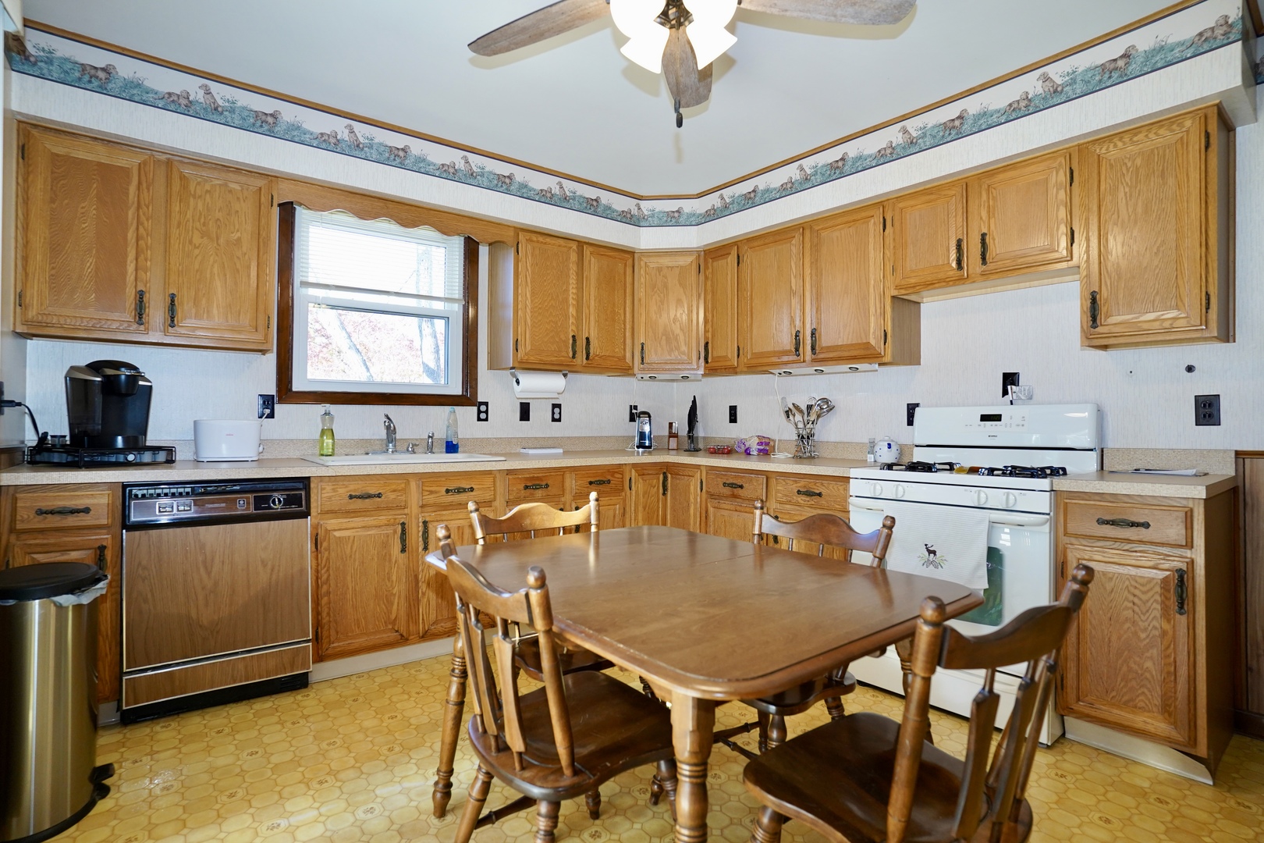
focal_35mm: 17
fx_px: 597
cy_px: 422
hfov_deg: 93.3
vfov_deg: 70.4
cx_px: 632
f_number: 4
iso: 1250
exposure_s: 1/160
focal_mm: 17
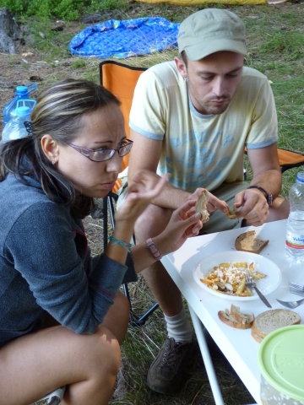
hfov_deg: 23.3
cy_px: 202
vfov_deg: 30.7
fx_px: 738
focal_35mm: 63
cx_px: 152
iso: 250
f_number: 3.4
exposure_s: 1/30
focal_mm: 11.1
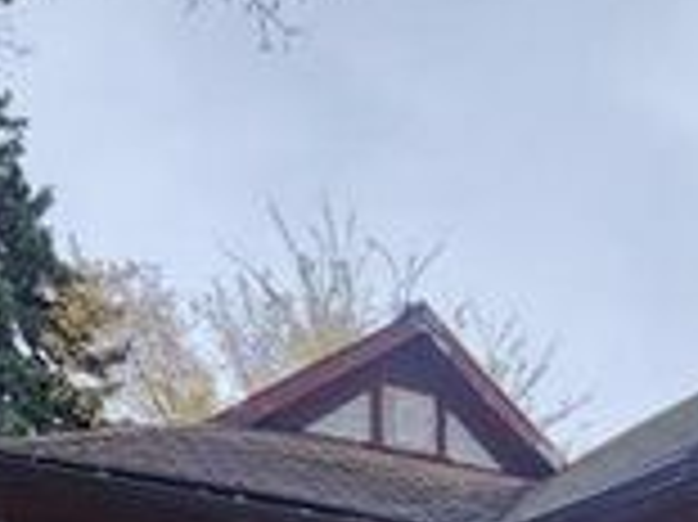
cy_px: 812
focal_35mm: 42
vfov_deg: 24.9
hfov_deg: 43.6
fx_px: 846
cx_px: 509
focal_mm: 2.2
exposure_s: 1/120
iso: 50
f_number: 2.2
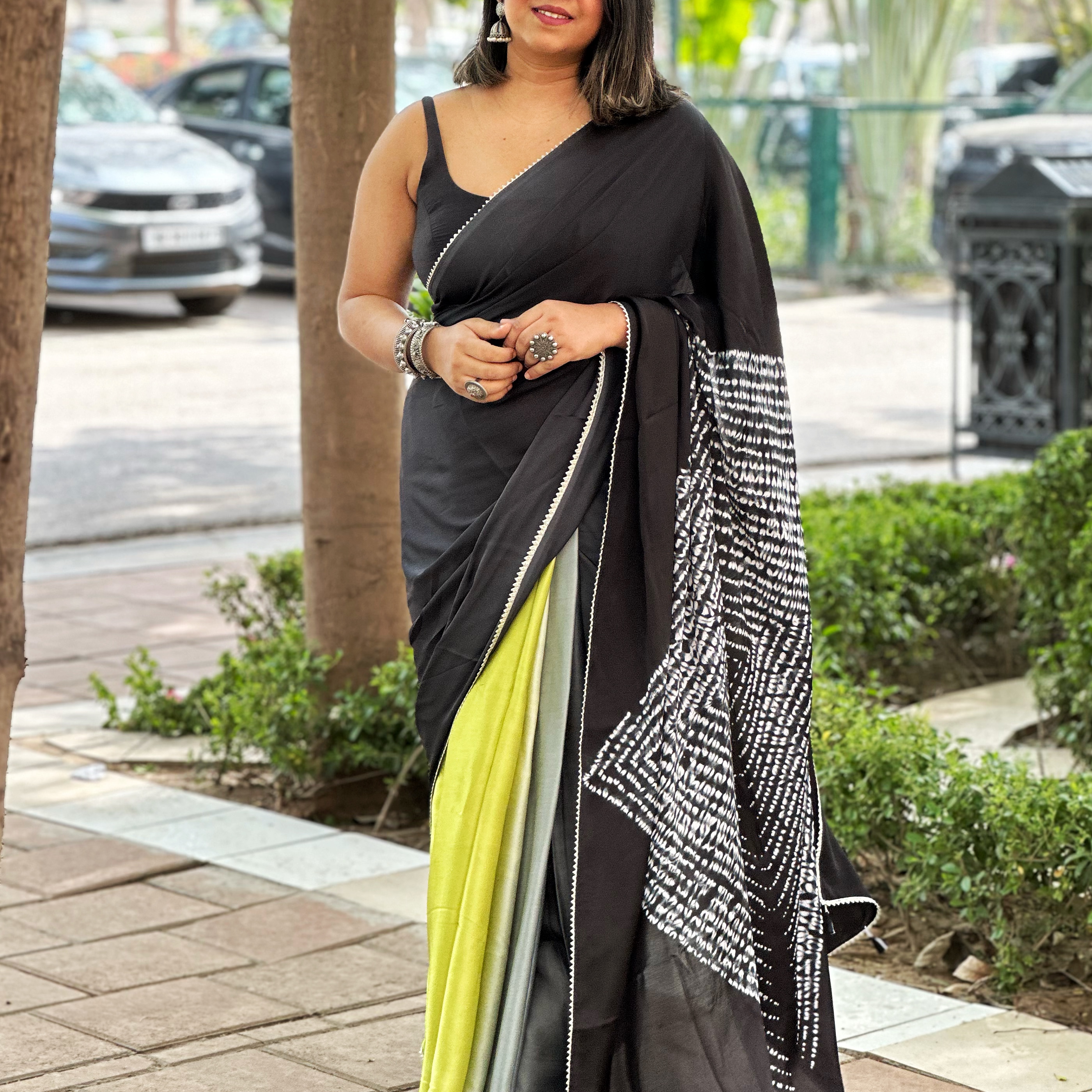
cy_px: 448
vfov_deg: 17.7
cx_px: 577
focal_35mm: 98
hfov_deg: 17.7
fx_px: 3498
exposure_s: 1/121
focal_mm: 9
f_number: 2.8
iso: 80
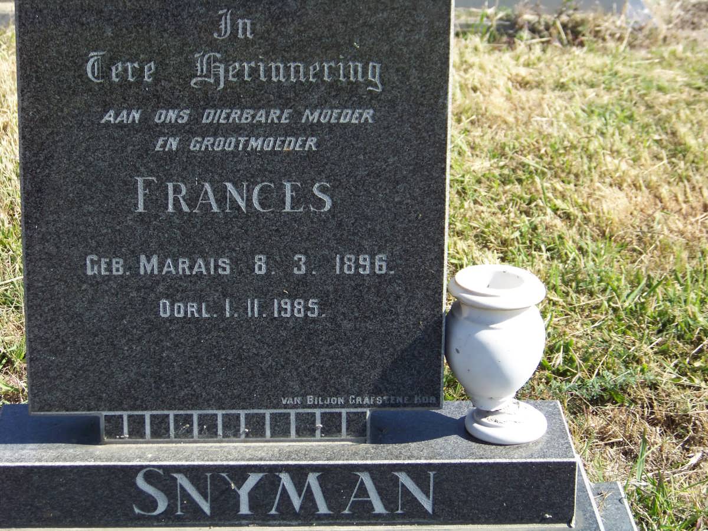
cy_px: 266
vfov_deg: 14.0
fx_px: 2168
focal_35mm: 106
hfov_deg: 18.5
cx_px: 354
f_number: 3.2
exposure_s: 1/400
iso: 64
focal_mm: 17.6
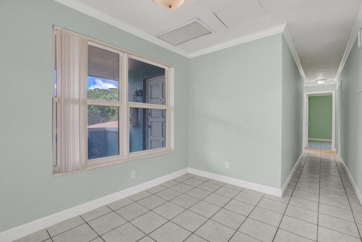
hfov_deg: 96.7
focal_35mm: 16
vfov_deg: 73.8
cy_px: 121
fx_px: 161
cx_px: 181
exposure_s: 1/100
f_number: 8
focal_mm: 16
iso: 800
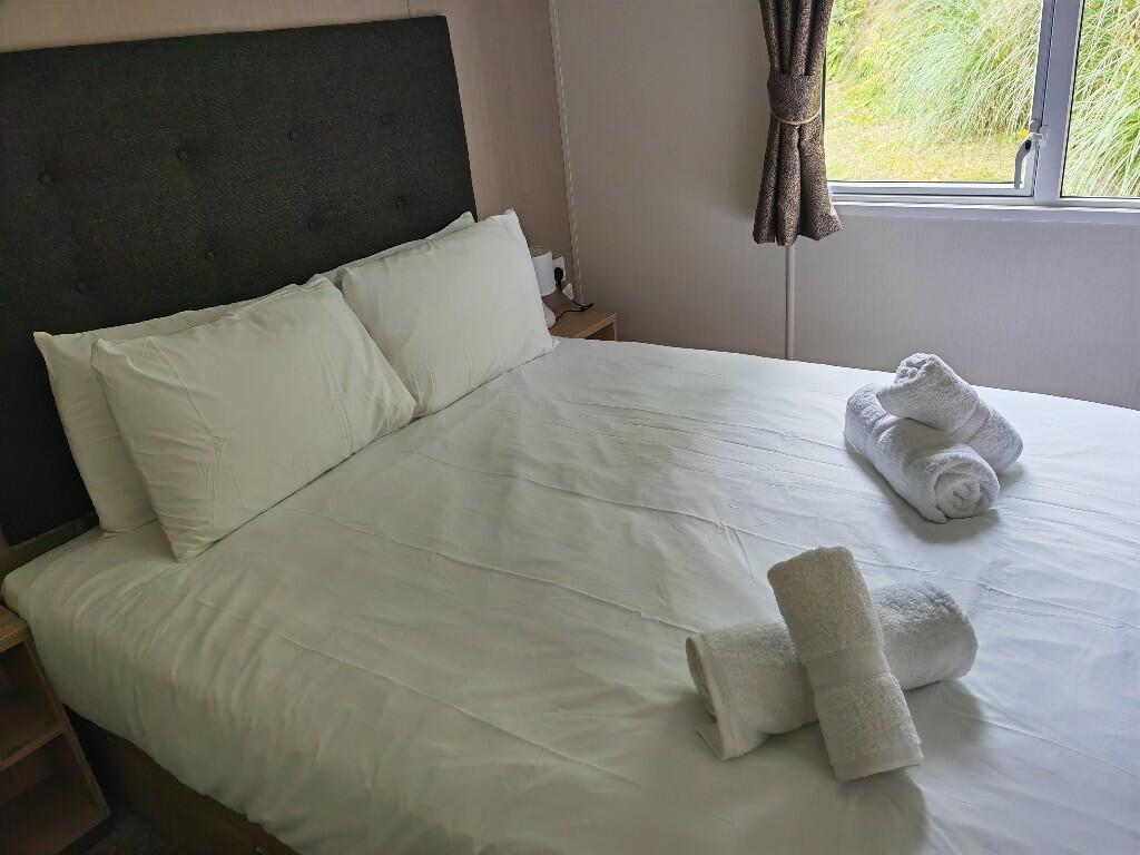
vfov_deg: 51.4
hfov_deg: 65.3
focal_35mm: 27
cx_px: 570
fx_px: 889
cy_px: 428
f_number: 1.8
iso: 320
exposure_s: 1/110
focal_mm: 5.53
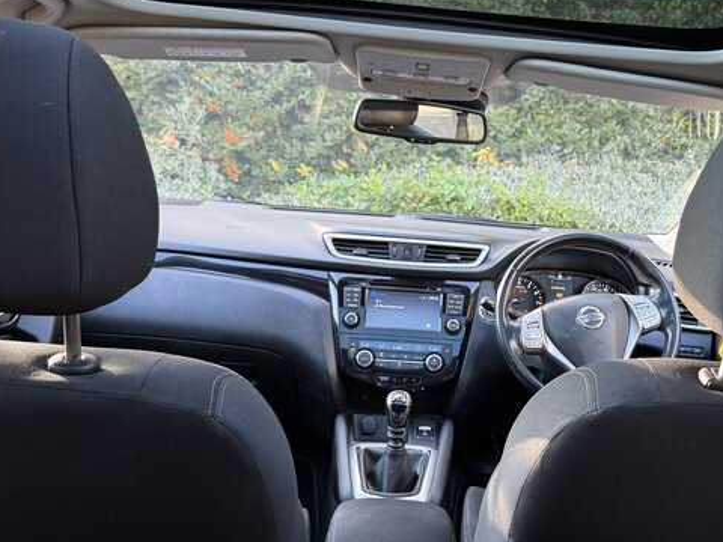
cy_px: 251
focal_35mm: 40
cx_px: 467
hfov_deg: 46.2
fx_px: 835
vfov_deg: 35.9
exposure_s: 1/87
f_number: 1.78
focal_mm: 6.76
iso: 200
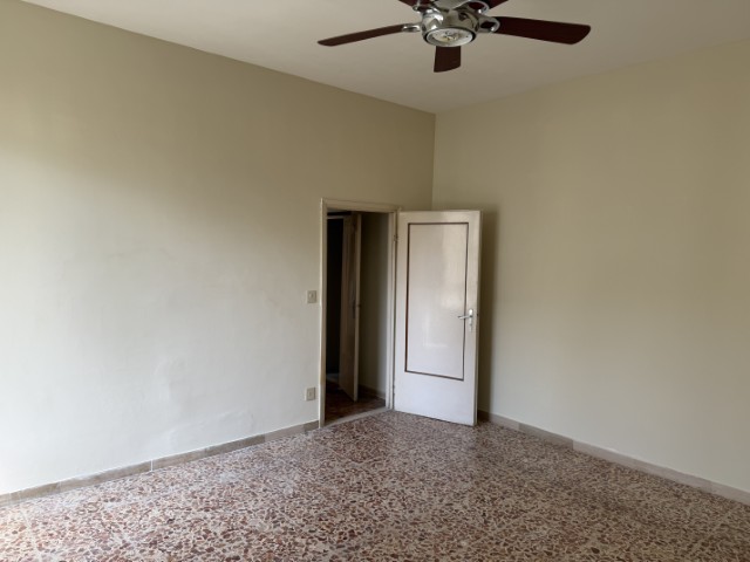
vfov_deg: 56.8
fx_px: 520
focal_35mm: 24
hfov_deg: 71.6
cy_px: 281
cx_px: 375
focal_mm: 6.76
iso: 64
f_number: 1.78
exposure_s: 1/163
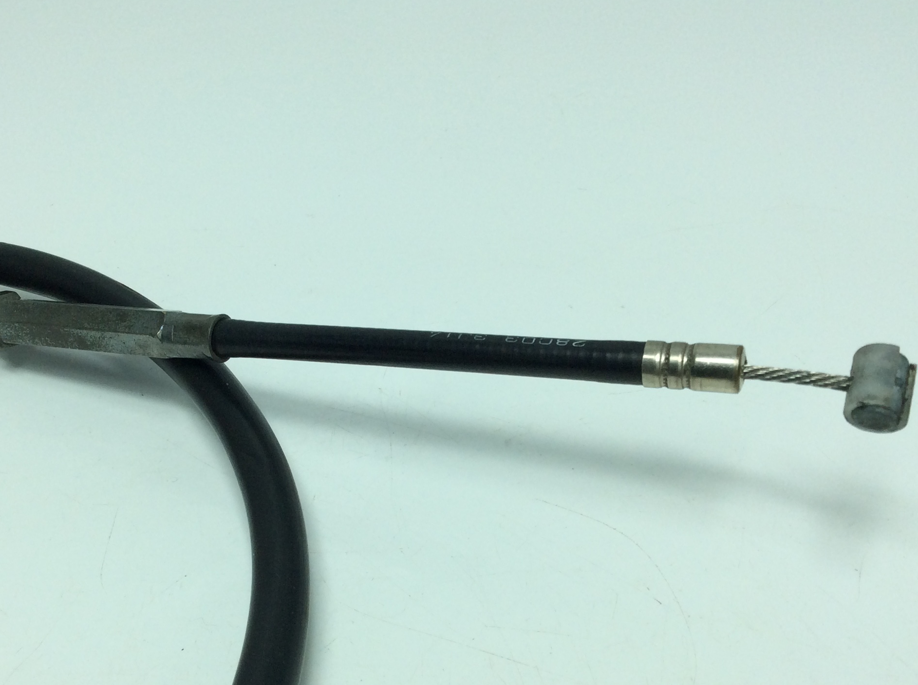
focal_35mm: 44
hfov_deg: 42.7
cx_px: 357
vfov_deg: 32.7
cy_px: 421
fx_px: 1165
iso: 32
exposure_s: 1/602
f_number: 2.4
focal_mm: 3.3
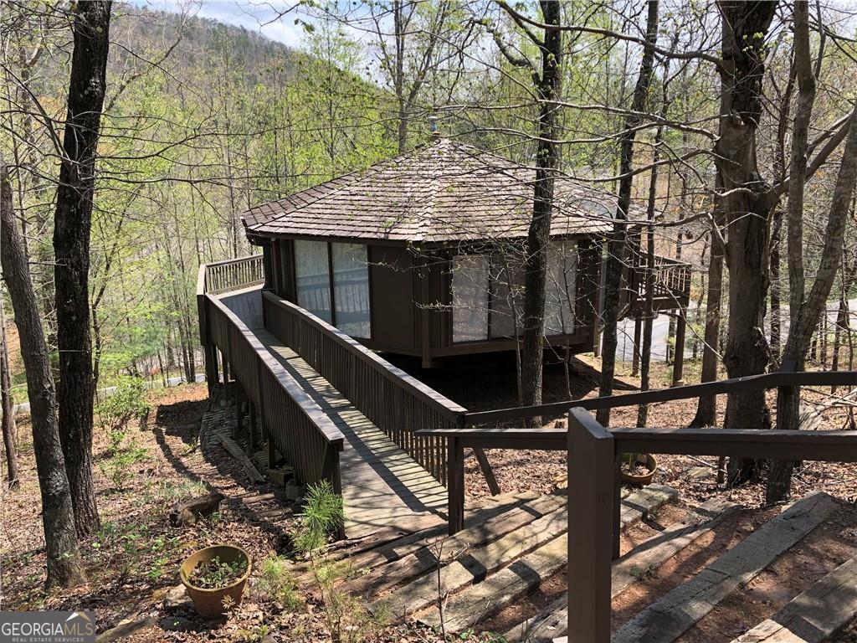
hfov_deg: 63.4
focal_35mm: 28
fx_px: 693
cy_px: 322
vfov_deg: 49.7
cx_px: 428
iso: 20
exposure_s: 1/578
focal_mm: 3.99
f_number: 1.8
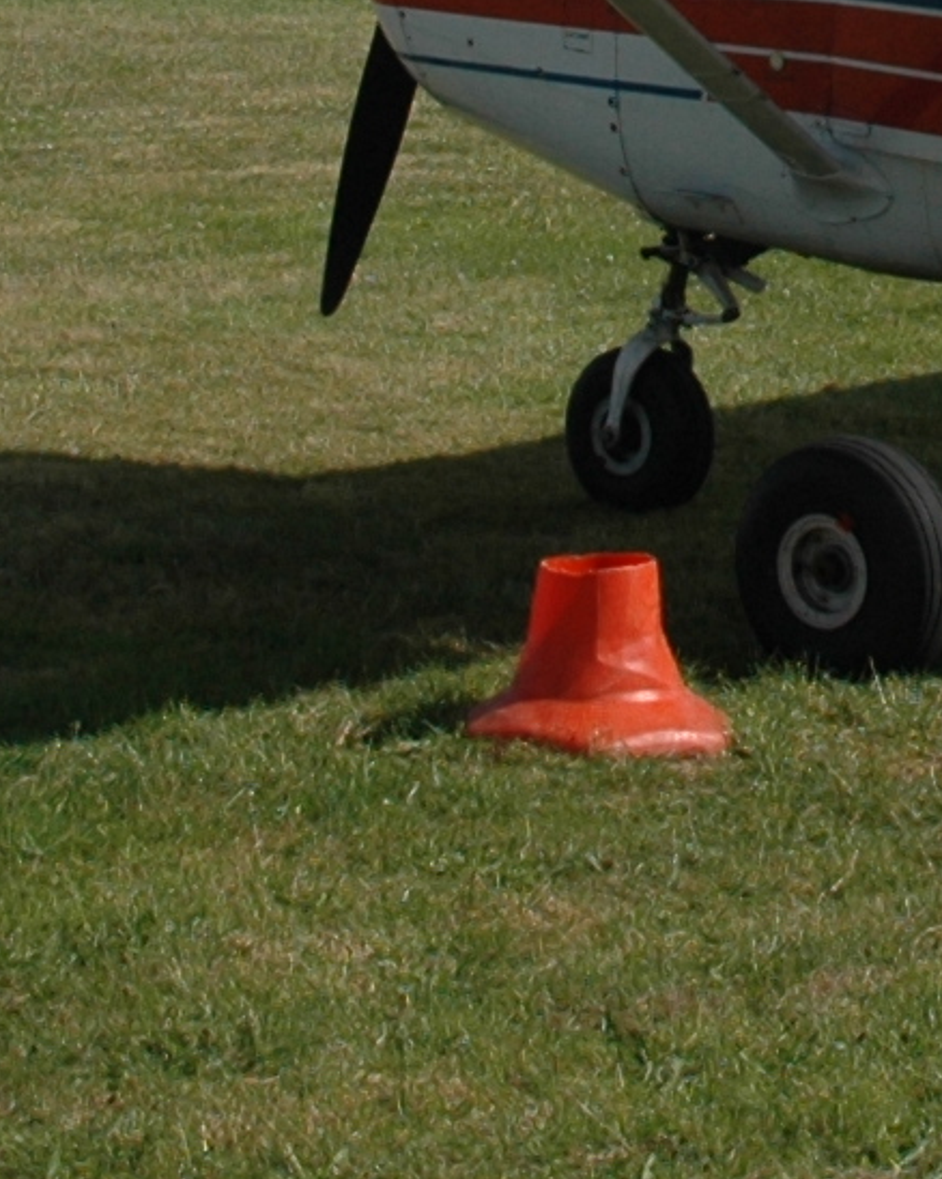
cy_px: -413
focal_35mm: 139
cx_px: 1278
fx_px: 4847
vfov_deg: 13.3
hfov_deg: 10.8
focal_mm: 18
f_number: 11
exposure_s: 1/500
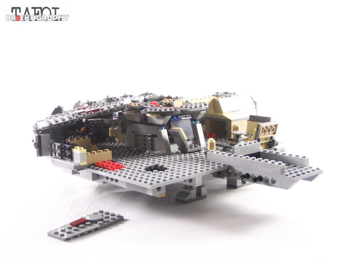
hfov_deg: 34.3
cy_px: 130
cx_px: 173
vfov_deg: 26.1
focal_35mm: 56
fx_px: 560
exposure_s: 1/45
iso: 400
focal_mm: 9.3
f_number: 3.1
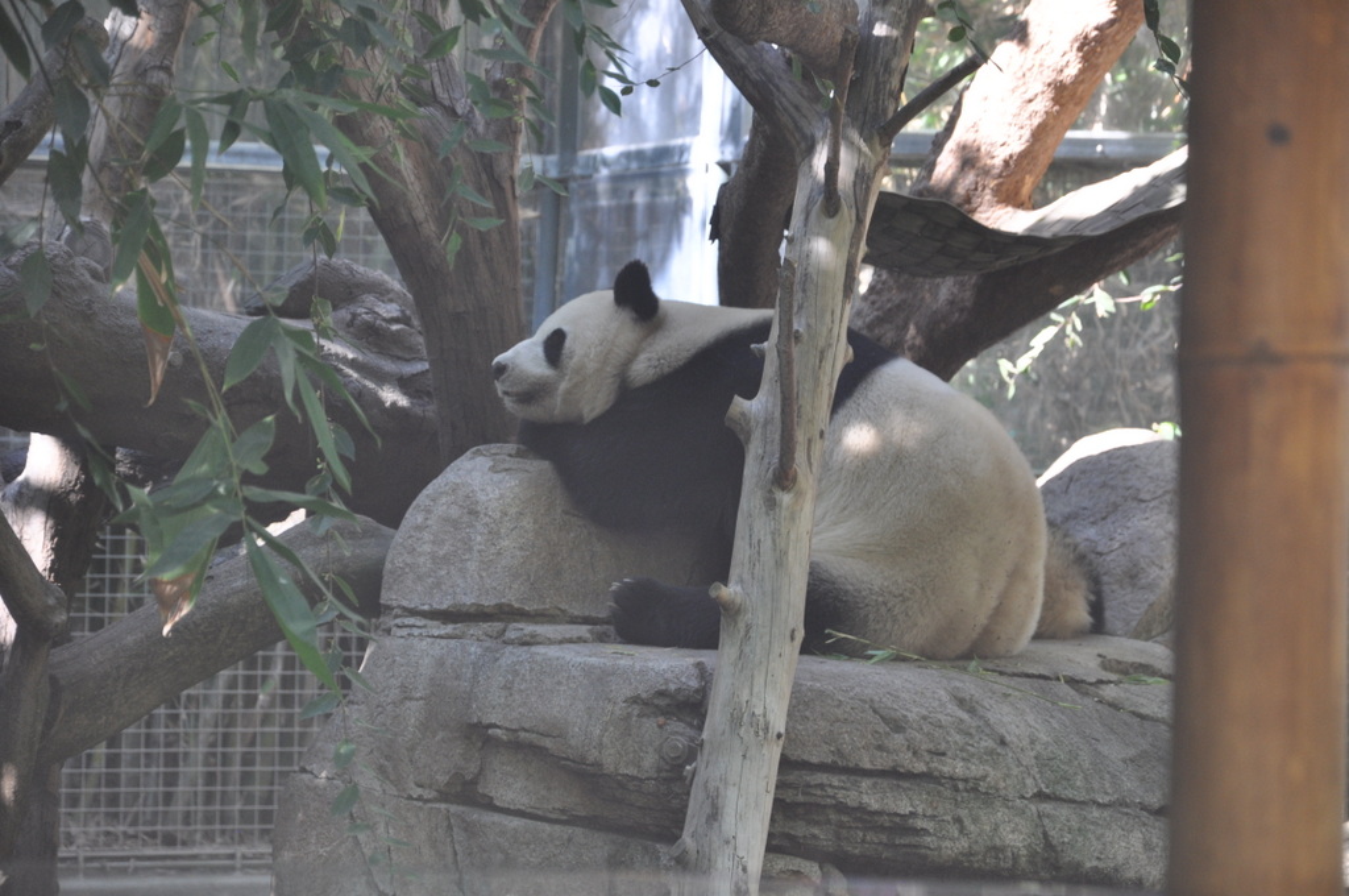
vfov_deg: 8.7
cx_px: 674
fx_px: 5894
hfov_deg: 13.1
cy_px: 448
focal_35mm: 158
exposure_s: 1/80
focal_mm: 105
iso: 500
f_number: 5.6
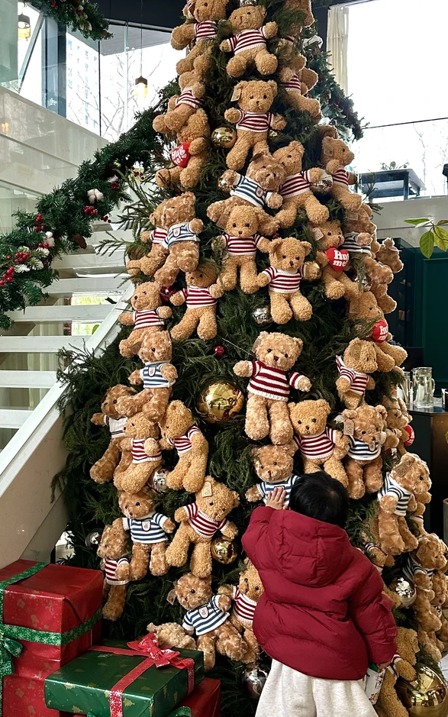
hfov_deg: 32.5
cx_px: 152
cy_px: 371
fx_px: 762
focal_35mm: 39
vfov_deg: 50.4
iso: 250
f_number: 1.78
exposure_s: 1/105
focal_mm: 6.86
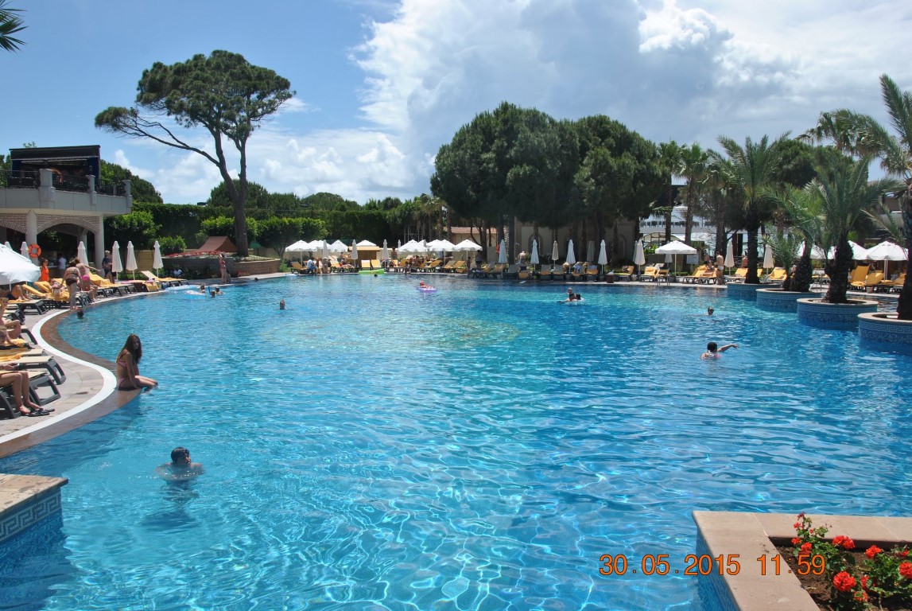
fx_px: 685
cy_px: 306
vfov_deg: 48.1
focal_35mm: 27
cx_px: 456
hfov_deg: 67.3
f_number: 9
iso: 100
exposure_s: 1/320
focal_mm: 18
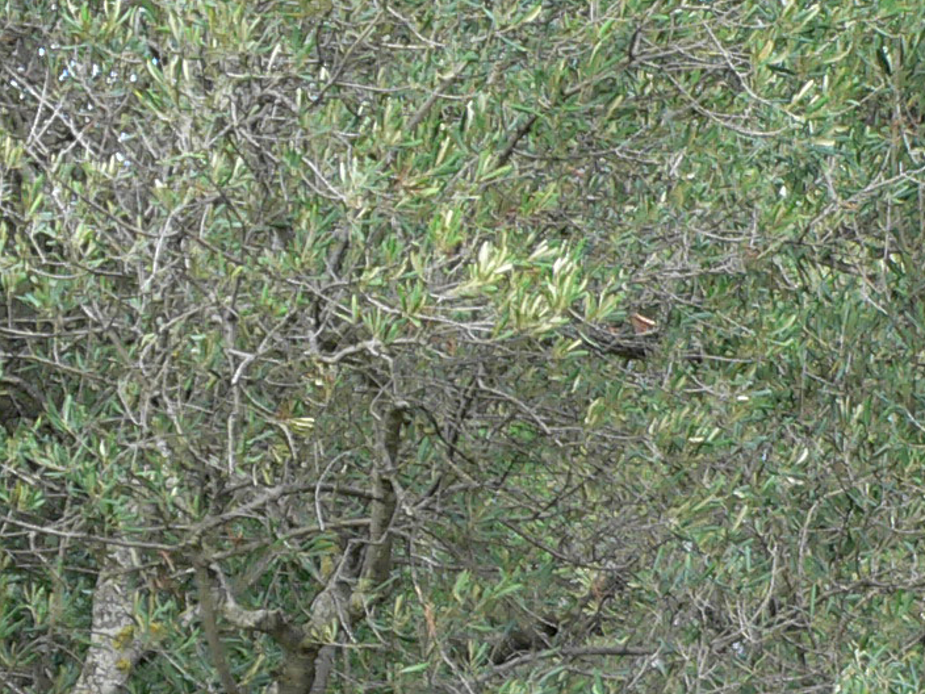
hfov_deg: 5.2
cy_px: 1063
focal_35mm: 378
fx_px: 10101
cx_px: -615
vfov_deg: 3.9
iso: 80
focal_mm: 17.3
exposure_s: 1/60
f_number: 2.8
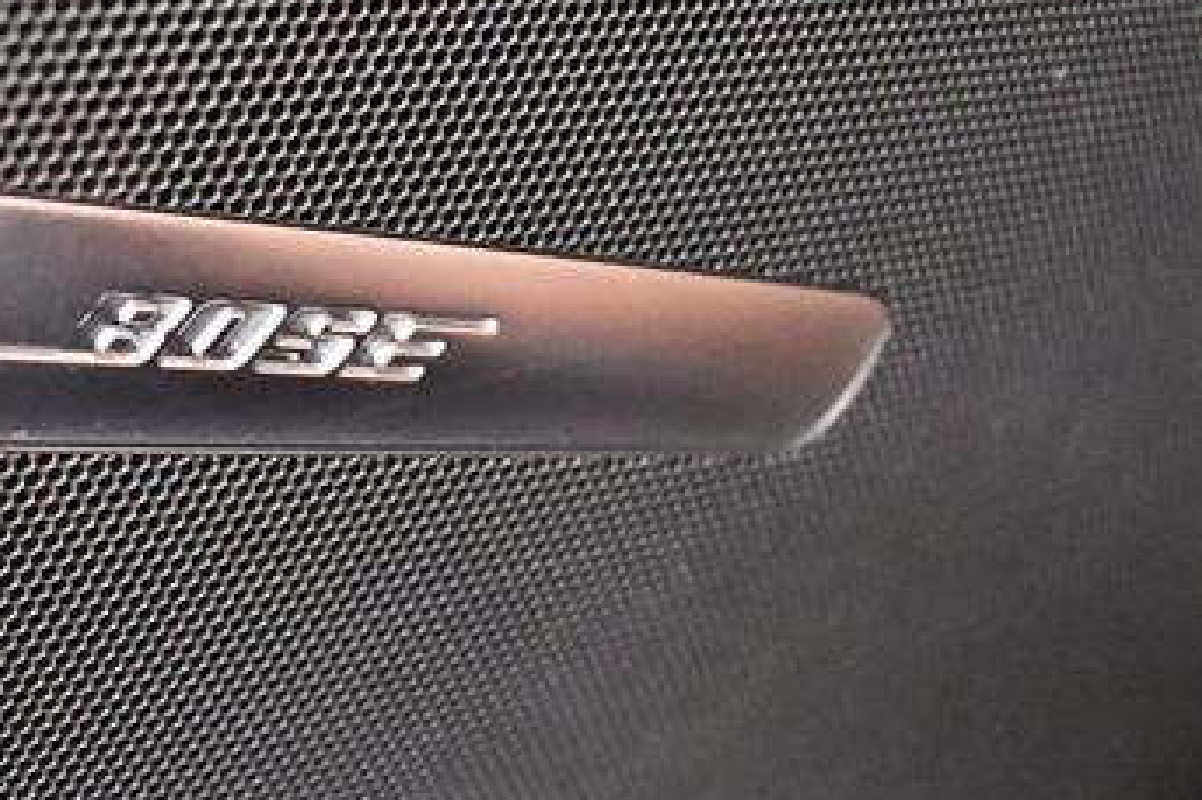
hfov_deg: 29.9
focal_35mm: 67
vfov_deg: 20.3
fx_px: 2236
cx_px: 409
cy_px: 360
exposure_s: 1/50
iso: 12800
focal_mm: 18
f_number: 3.5
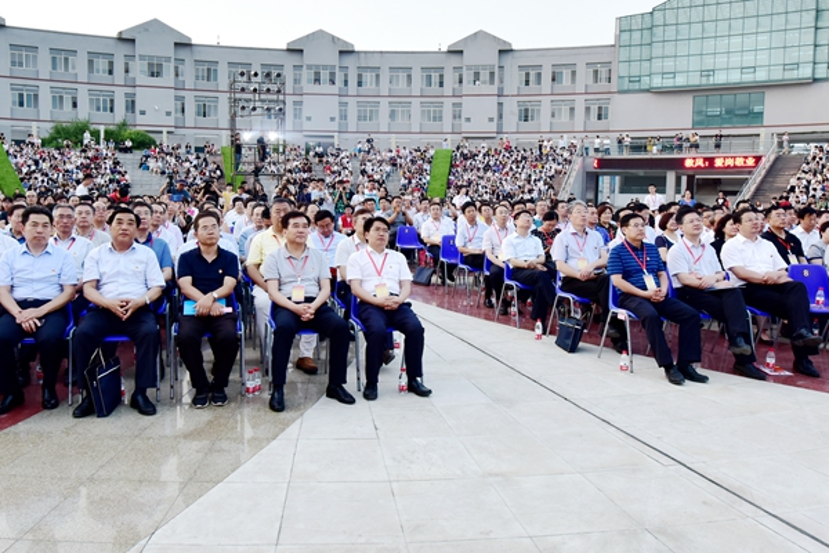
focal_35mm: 19
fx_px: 437
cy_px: 276
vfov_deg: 64.6
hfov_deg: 86.9
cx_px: 414
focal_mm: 19
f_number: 14
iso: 800
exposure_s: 1/50
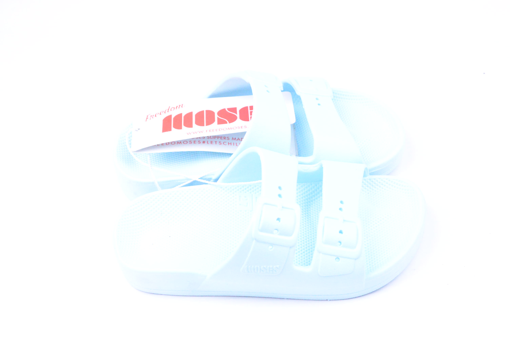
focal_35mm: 60
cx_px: 255
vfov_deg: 22.6
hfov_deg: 33.4
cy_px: 170
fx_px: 850
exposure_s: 1/4000
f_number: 10
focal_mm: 60
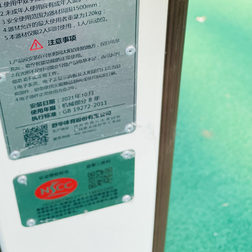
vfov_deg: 32.9
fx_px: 412
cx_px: 48
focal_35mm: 50
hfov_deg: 33.0
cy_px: 43
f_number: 1.6
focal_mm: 4.2
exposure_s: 1/460
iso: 32
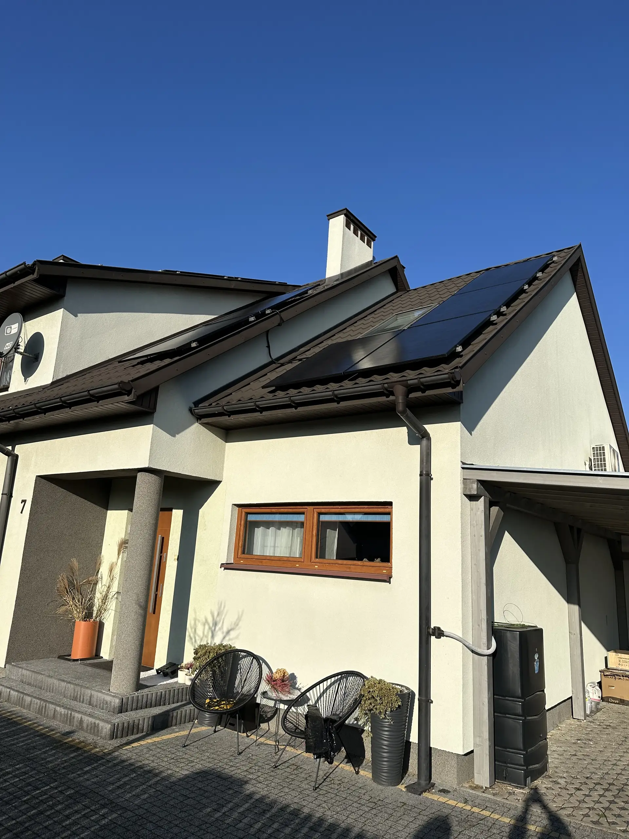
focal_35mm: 24
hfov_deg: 56.8
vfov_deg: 71.6
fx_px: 581
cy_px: 420
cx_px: 314
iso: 80
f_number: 1.78
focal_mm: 6.86
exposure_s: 1/7042
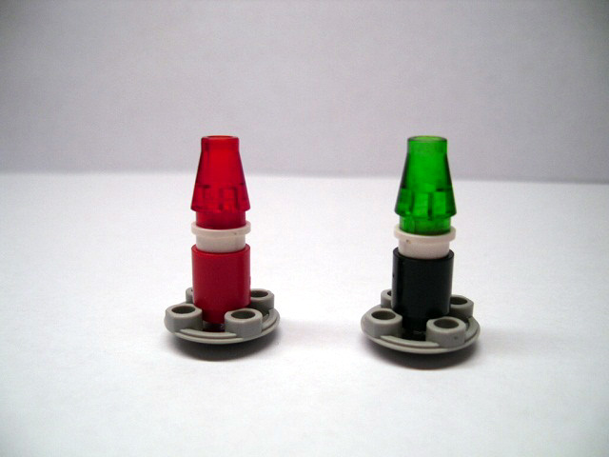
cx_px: 304
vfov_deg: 41.8
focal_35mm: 34
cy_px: 228
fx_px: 598
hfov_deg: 54.0
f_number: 2.8
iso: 100
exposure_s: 1/53
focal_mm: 6
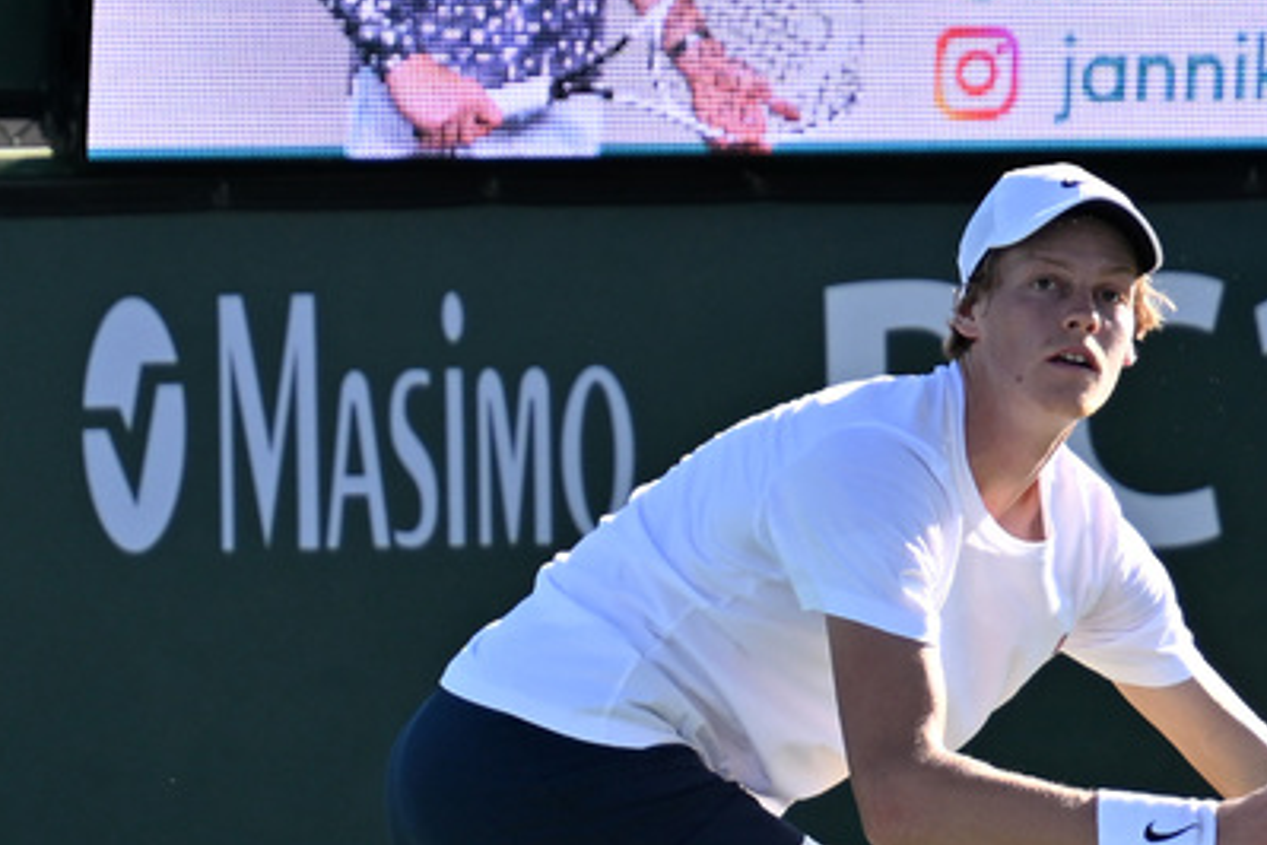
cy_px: 635
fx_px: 27801
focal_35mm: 790
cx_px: 988
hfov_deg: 2.6
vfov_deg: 1.7
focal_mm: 210
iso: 200
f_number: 4
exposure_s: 1/1250
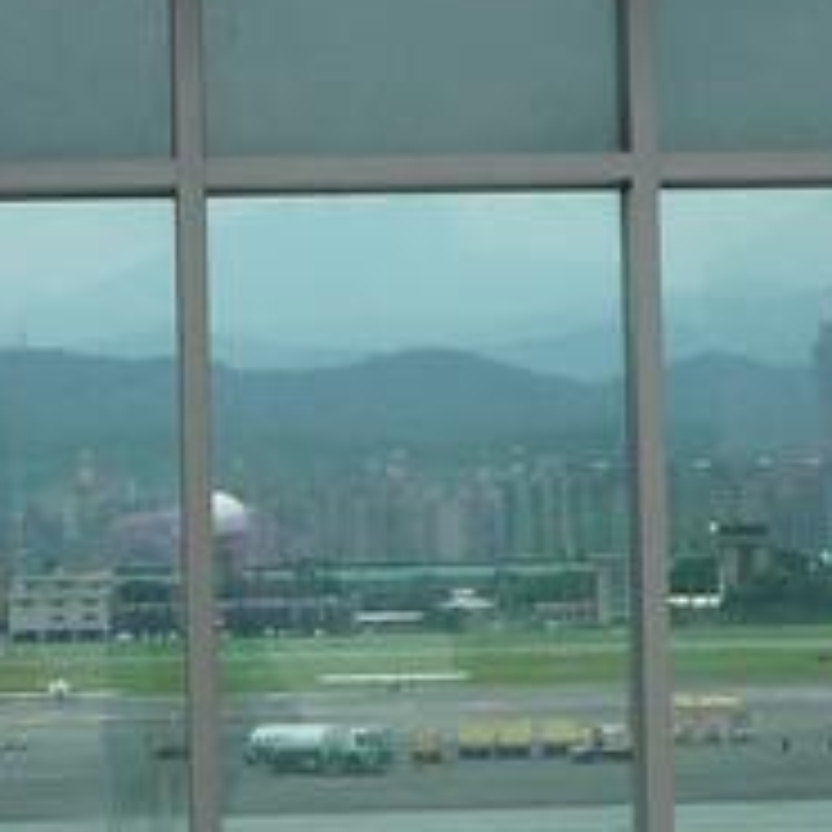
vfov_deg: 12.3
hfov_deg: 12.4
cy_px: 657
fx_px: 3834
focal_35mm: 141
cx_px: 459
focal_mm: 4.5
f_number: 4
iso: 100
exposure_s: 1/640
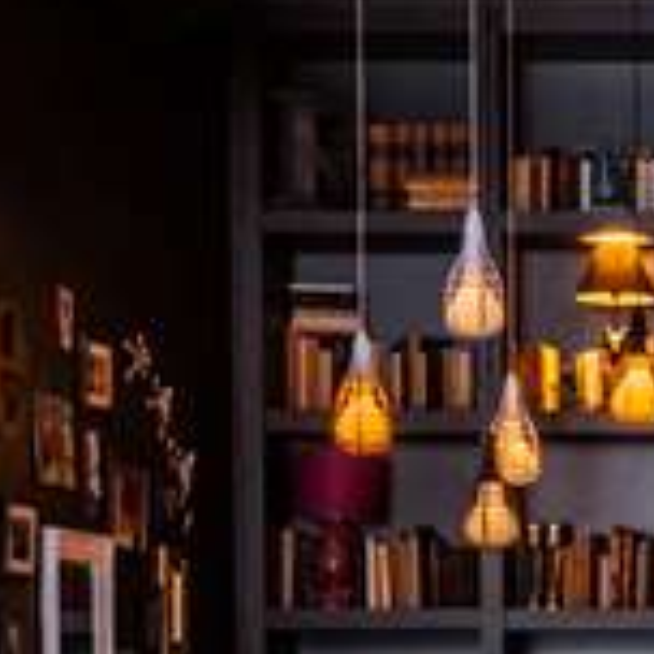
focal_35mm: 137
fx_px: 2928
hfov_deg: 12.1
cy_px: 1028
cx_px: 987
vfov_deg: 12.1
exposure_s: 1/2
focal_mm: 24
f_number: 8
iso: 400
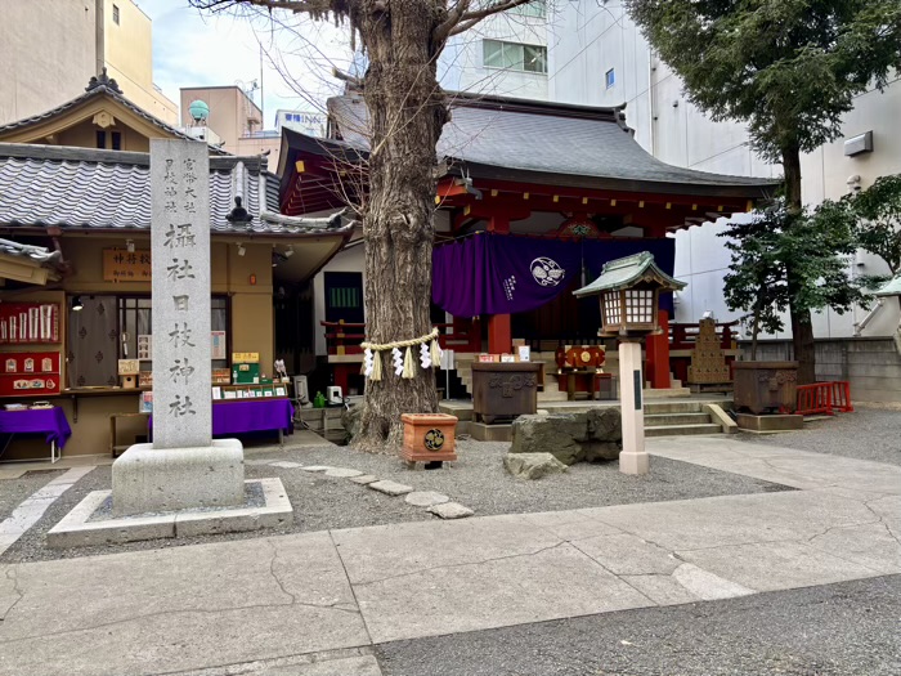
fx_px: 677
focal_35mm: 26
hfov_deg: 67.3
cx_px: 450
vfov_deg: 53.1
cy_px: 338
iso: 40
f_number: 1.6
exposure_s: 1/179
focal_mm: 5.96
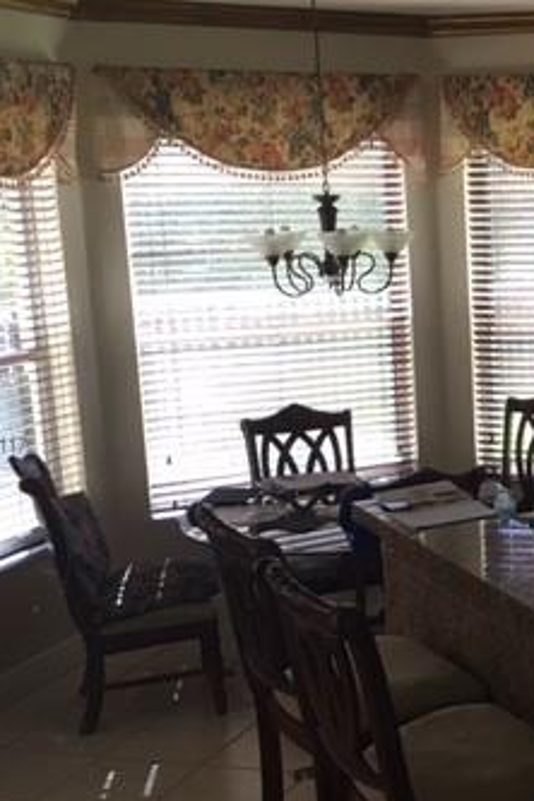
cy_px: 443
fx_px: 1290
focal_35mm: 58
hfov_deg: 21.6
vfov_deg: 34.5
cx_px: 645
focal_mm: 4.15
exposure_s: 1/30
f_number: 2.2
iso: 40
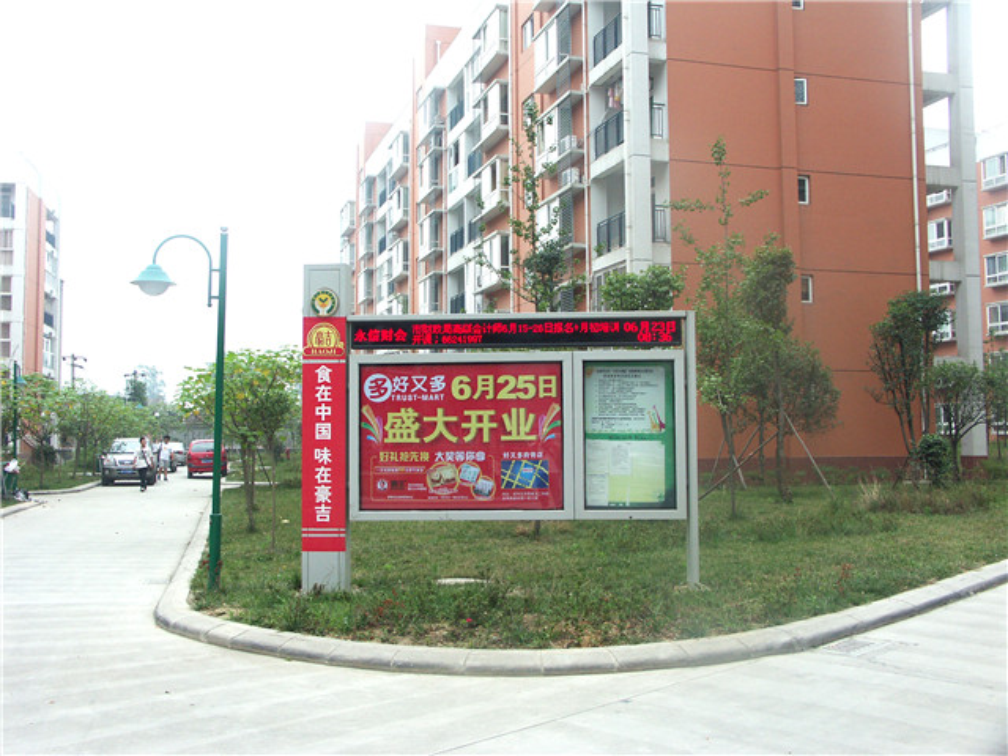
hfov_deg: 54.0
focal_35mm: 34
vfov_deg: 41.8
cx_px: 504
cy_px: 378
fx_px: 990
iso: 100
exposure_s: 1/100
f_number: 4
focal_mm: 8.86
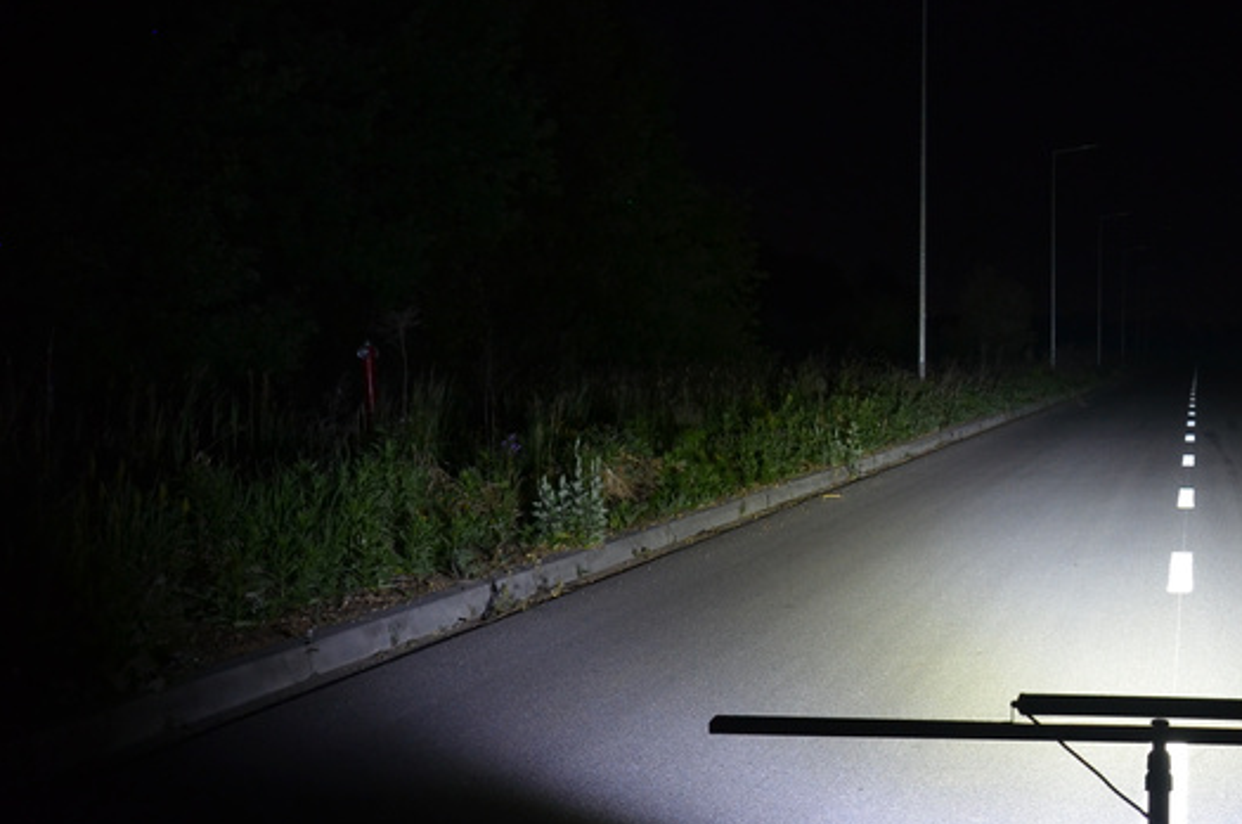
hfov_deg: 31.8
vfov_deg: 22.4
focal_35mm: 60
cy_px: 561
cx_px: 1124
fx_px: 2065
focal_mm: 21
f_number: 5
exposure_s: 1/5
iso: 800
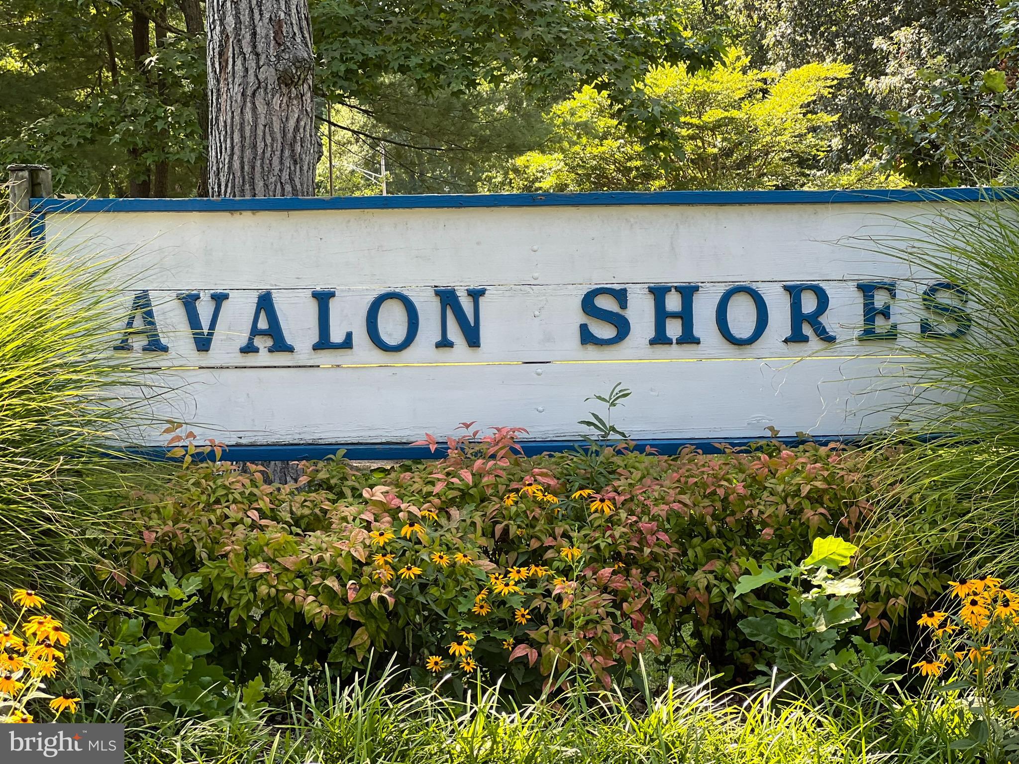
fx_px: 2267
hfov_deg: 25.3
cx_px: 510
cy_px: 382
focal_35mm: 77
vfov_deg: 19.1
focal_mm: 9
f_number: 2.8
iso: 50
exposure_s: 1/121
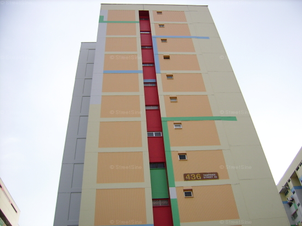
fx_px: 305
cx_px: 151
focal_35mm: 35
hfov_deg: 52.6
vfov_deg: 40.7
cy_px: 113
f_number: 2.8
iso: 50
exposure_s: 1/458
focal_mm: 5.95
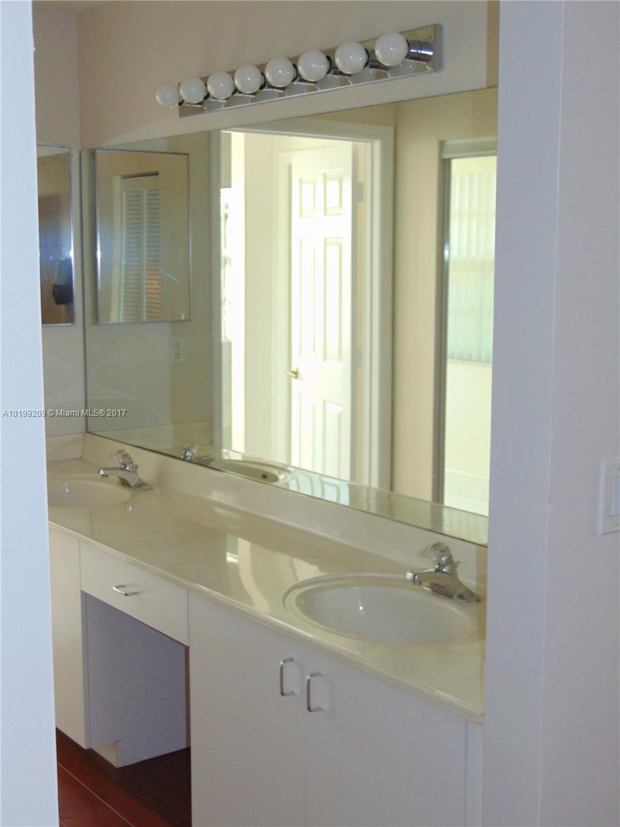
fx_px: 1194
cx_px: 310
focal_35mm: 50
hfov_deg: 29.1
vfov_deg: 38.2
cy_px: 414
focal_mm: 9
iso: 200
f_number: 3.5
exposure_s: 1/60
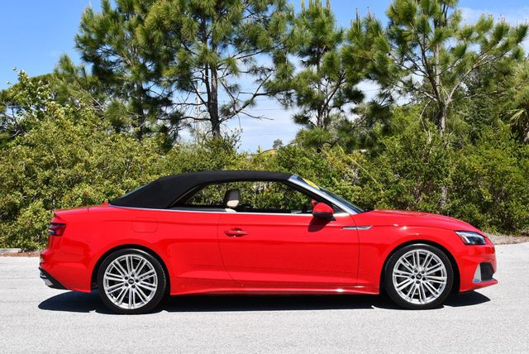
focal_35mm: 56
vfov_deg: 24.2
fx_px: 824
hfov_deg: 35.6
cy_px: 177
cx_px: 264
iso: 100
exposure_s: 1/250
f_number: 8
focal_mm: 28
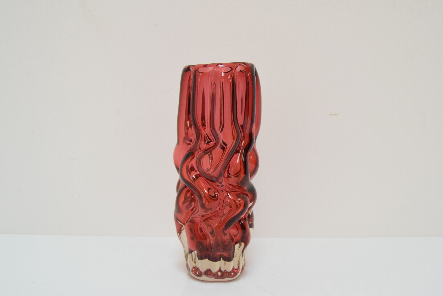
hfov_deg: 57.2
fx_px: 406
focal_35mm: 33
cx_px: 222
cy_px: 148
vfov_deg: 40.0
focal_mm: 22
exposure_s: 1/160
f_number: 6.3
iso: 1600
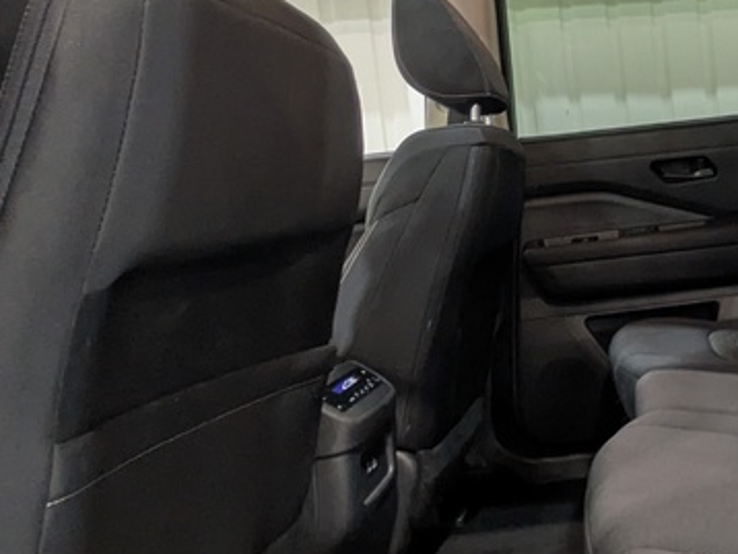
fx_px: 853
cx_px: 728
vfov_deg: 36.0
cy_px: 266
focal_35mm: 40
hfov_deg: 41.1
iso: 64
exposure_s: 1/30
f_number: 2.2
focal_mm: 1.83
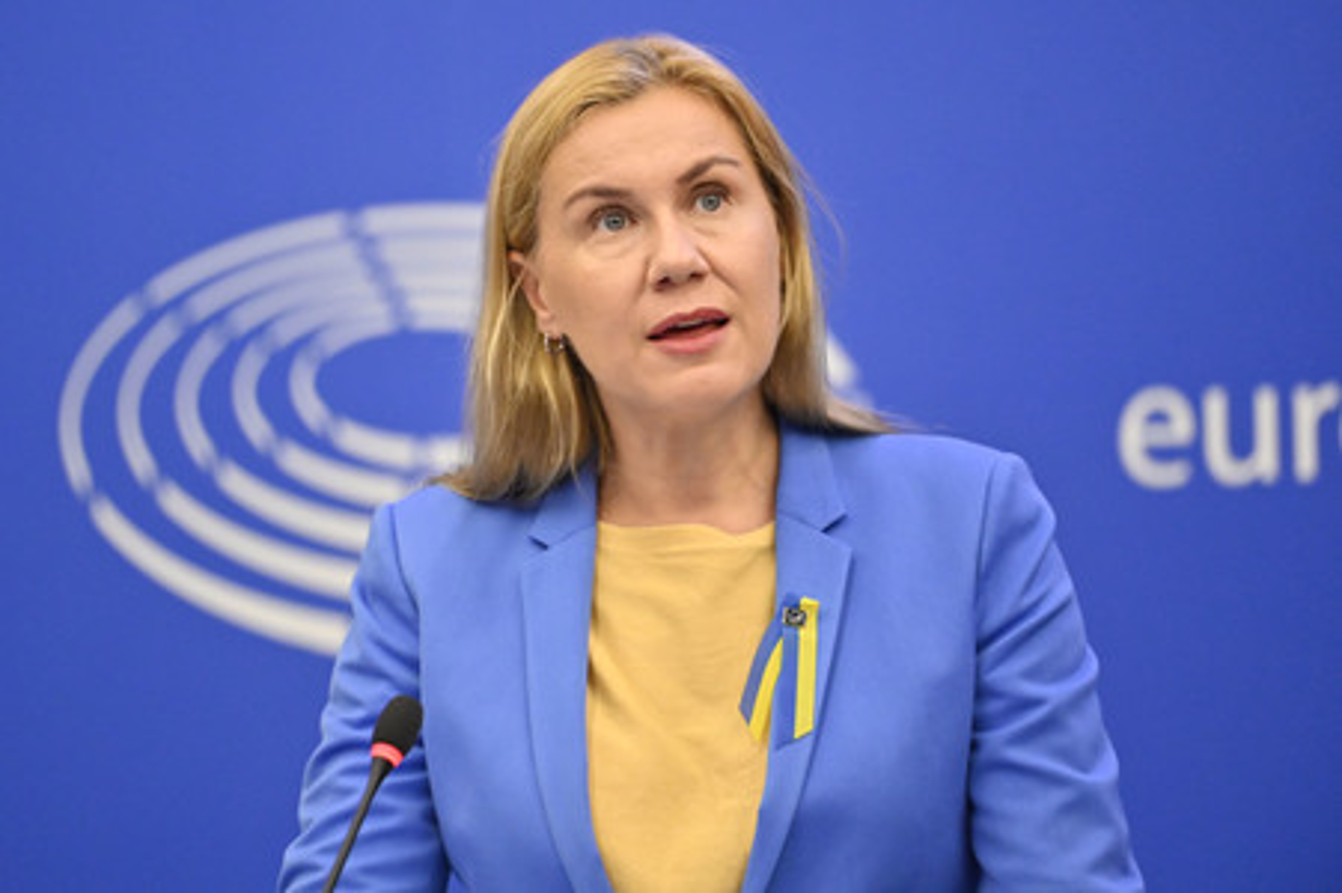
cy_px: 446
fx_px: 7450
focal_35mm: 200
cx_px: 671
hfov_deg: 10.3
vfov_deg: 6.9
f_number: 2.8
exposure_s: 1/1000
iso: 5000
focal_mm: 200
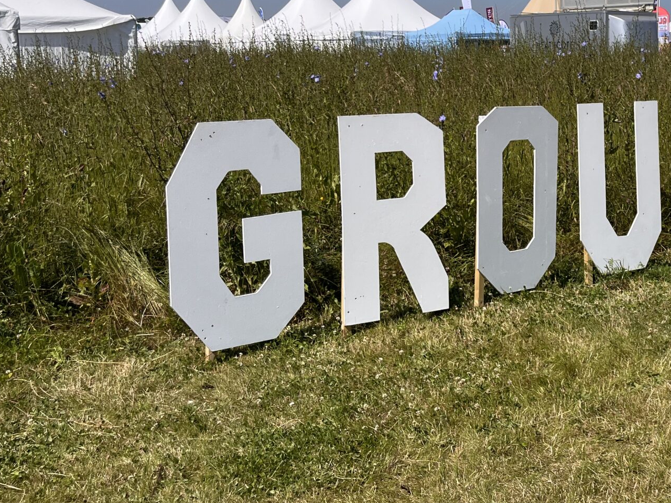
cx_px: 607
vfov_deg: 27.7
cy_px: 131
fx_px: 1008
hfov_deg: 34.7
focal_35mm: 52
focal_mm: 5.1
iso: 50
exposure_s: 1/5848
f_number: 1.6
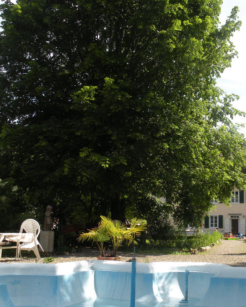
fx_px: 382
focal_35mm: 42
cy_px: 149
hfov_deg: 35.0
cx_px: 182
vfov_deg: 43.8
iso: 64
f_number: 5
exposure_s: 1/235
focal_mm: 4.7
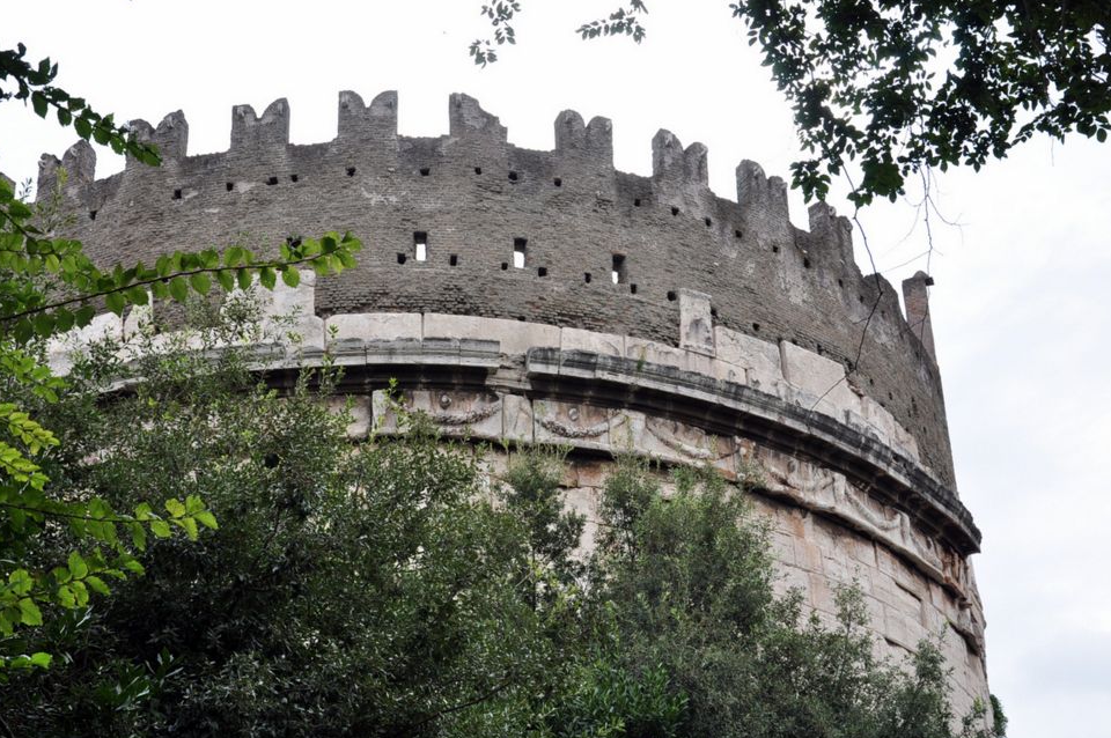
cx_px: 527
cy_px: 384
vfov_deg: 21.2
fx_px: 1973
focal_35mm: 64
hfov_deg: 31.4
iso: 200
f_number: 10
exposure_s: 1/200
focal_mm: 40
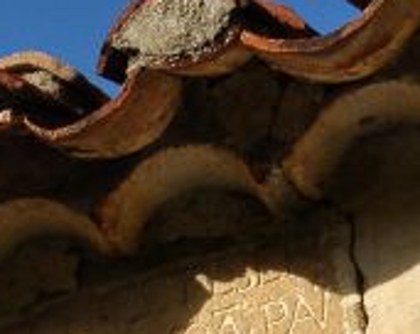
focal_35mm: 152
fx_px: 1885
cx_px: -226
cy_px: 626
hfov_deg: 12.1
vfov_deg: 9.6
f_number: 13
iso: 500
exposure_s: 1/640
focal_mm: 18
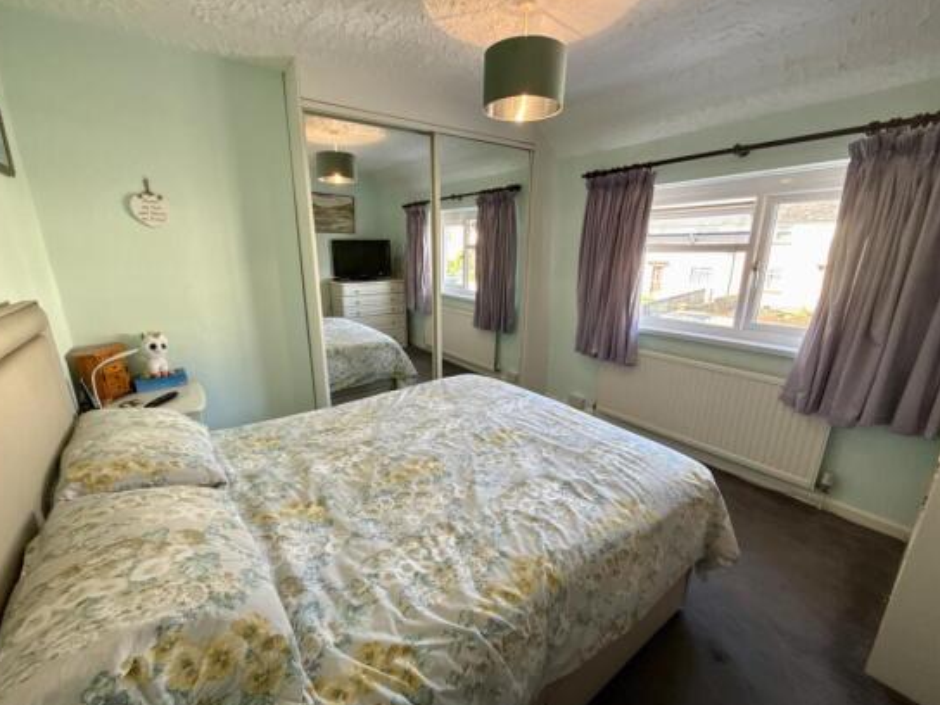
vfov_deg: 81.7
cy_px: 362
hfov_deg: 98.1
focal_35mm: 15
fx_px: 407
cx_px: 452
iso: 160
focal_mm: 2.22
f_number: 2.2
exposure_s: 1/100
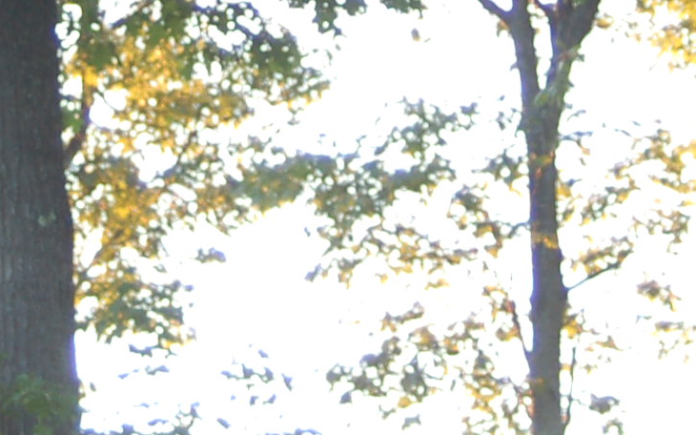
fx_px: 3700
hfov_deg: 10.7
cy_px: -238
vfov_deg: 6.6
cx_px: 338
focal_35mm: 195
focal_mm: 31
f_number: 3.5
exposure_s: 1/80
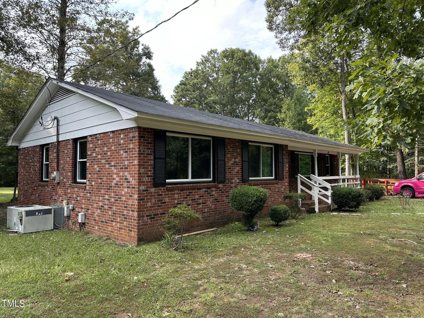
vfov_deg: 56.8
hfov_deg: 71.6
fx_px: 294
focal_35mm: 24
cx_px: 212
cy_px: 159
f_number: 1.78
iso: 80
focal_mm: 6.86
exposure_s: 1/740
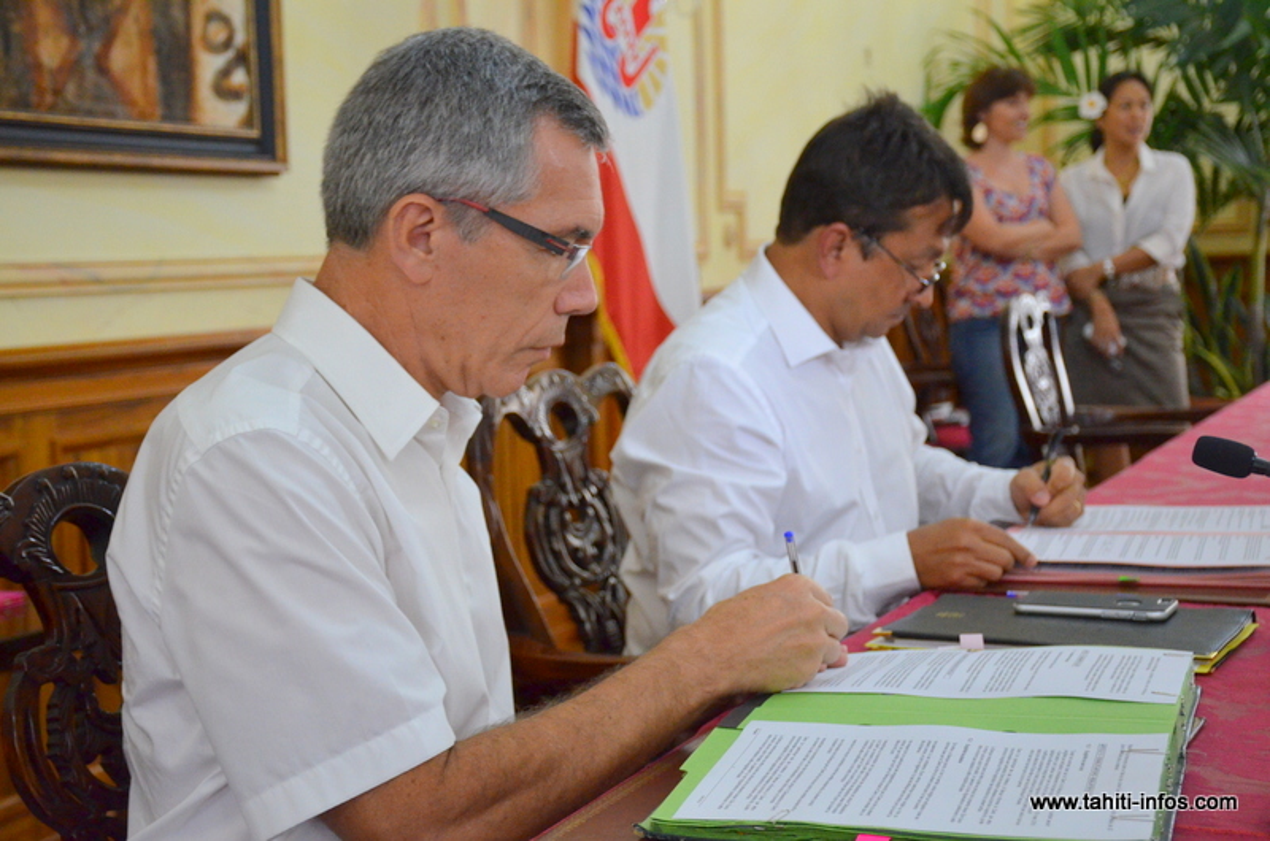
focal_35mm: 60
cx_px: 635
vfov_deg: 22.5
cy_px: 420
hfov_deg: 33.5
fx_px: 2112
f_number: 5
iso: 2500
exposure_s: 1/100
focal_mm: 40
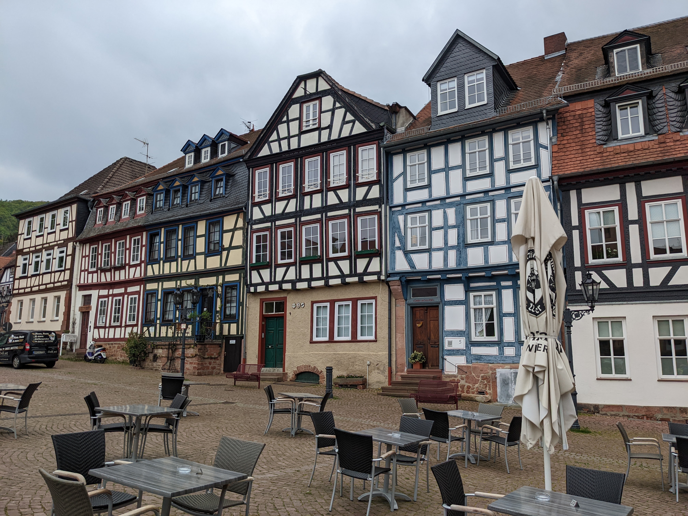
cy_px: 258
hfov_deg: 65.3
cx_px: 344
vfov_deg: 51.4
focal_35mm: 27
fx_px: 537
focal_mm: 4.38
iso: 64
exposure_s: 1/3906
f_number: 1.73
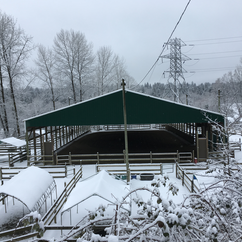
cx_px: 125
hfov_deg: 47.2
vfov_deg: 47.2
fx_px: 277
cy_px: 120
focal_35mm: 35
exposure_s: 1/398
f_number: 2.2
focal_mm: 4.15
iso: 25
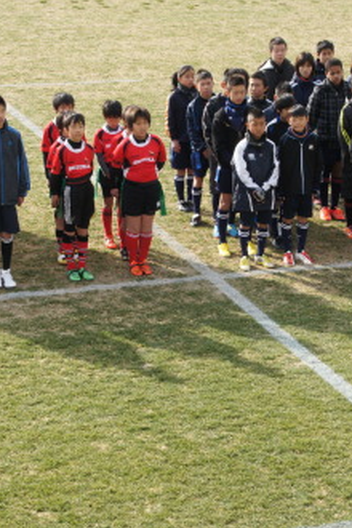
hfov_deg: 12.8
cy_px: 264
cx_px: 210
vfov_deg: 19.1
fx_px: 1566
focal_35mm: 107
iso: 400
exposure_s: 1/160
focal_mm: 47
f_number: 14
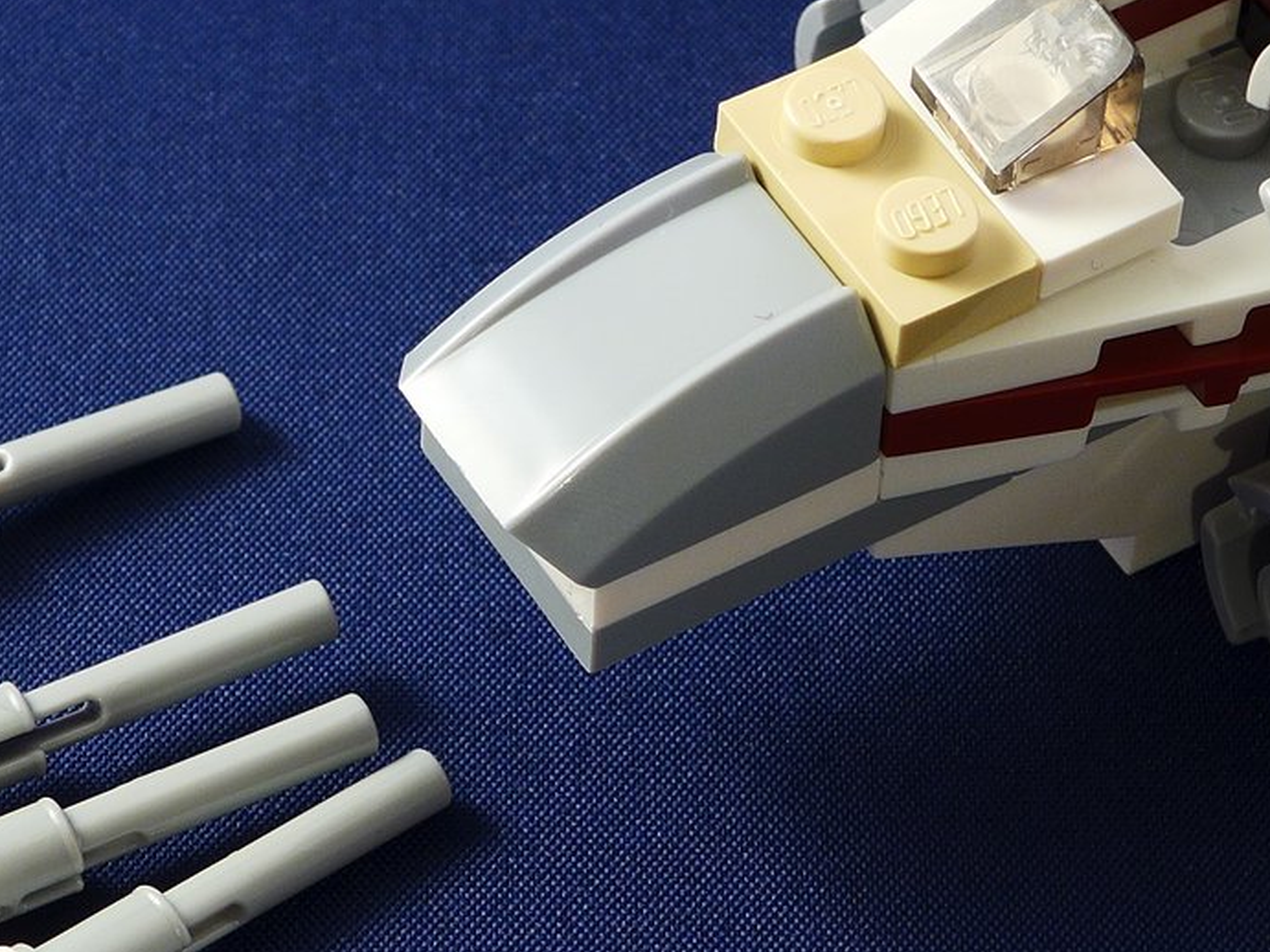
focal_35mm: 184
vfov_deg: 8.1
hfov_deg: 10.7
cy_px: 357
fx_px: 6749
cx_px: 577
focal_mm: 13.7
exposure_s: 1/2
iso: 80
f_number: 4
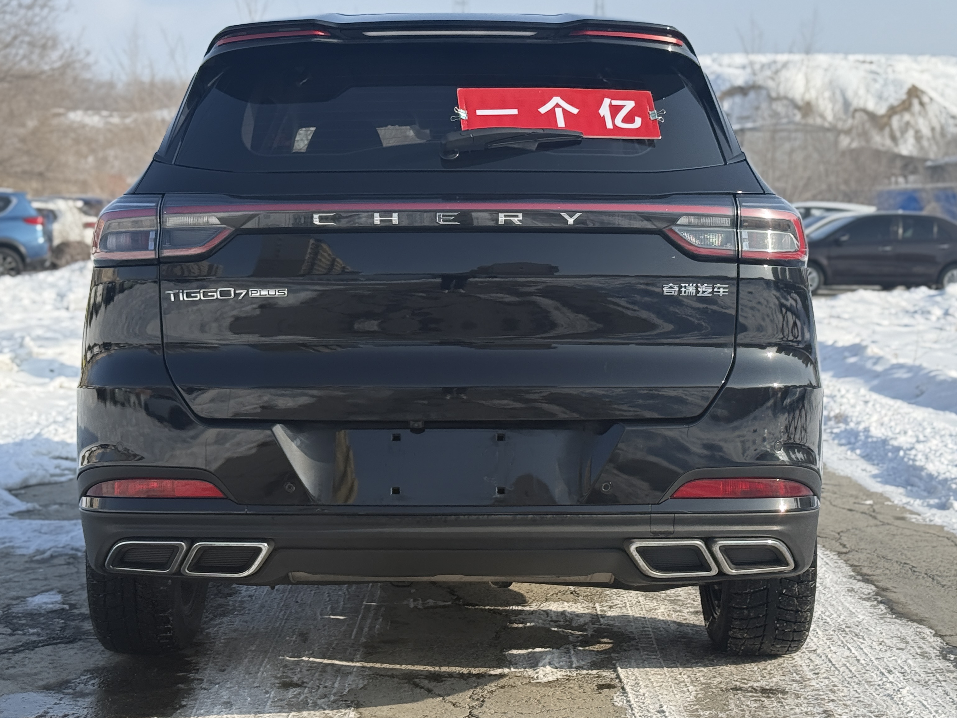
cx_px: 458
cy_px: 296
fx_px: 1742
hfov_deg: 30.7
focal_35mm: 63
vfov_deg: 23.3
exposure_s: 1/2208
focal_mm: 6.76
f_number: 1.78
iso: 100
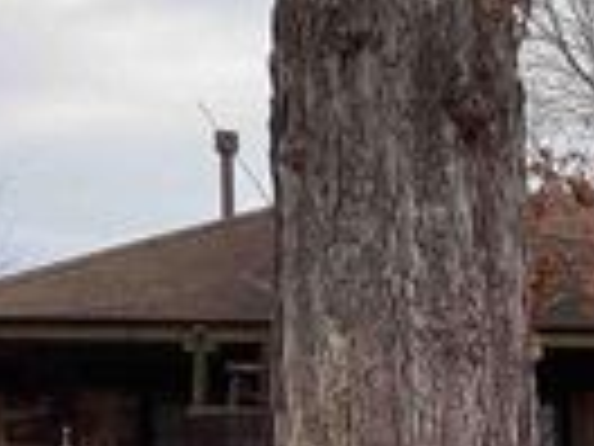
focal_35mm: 117
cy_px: 444
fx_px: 2008
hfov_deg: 15.7
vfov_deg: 12.5
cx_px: 855
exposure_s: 1/696
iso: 25
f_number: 2.4
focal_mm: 3.3
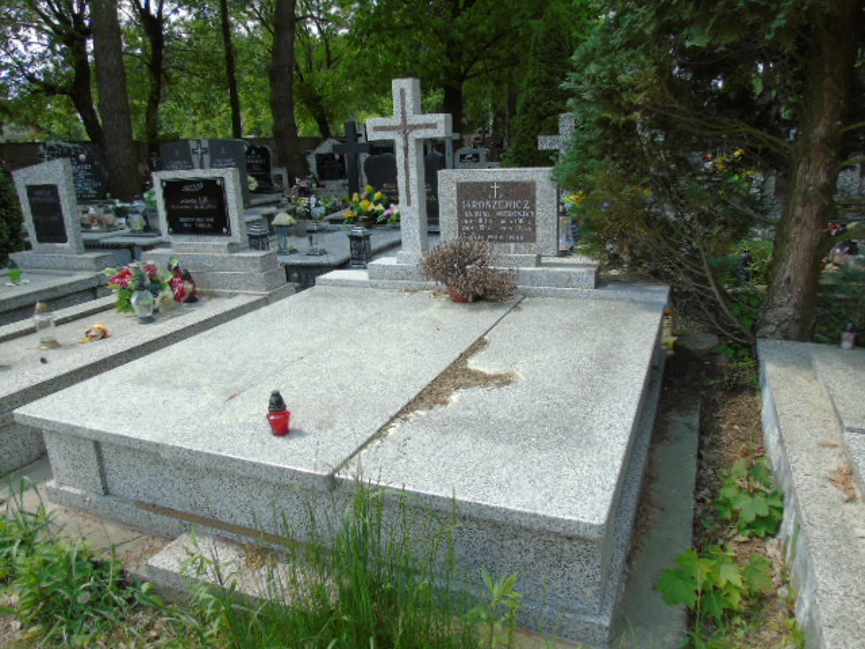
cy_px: 324
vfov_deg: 54.9
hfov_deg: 69.4
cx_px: 432
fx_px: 625
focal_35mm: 25
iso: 80
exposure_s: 1/400
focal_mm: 4.4
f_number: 3.4
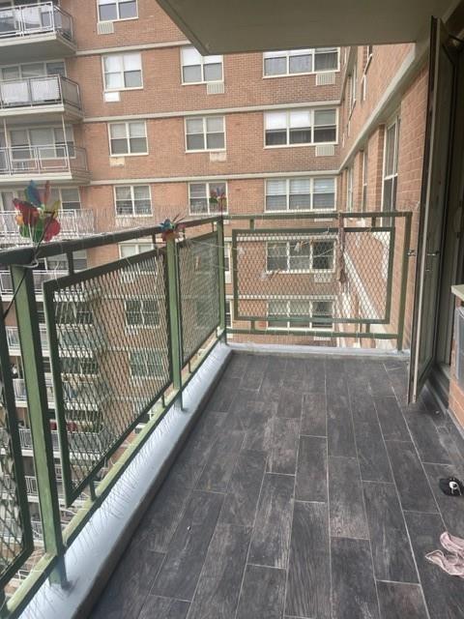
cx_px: 232
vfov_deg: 67.3
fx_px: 465
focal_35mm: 26
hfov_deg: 53.1
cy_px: 310
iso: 32
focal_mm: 5.1
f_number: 1.6
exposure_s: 1/237
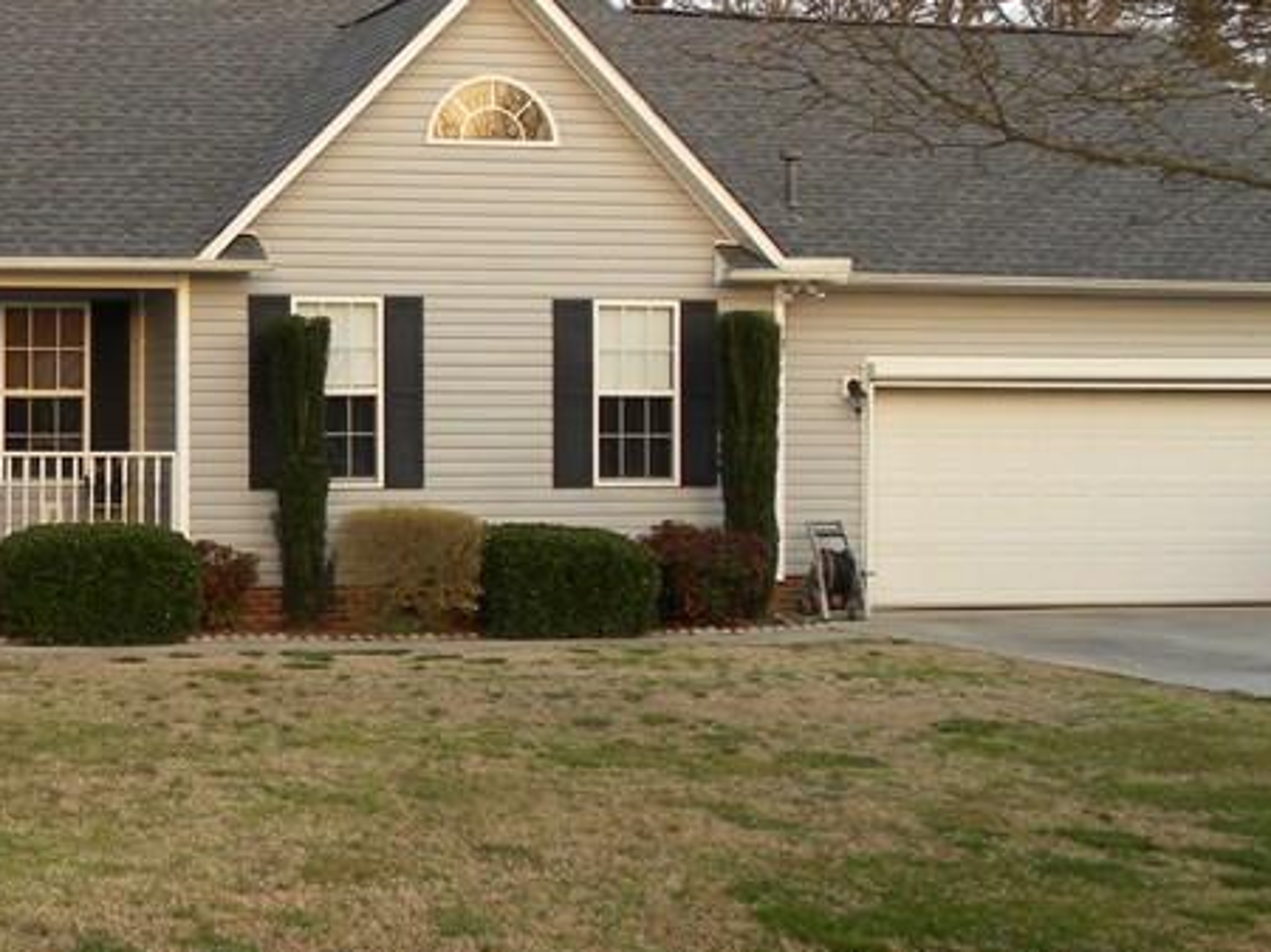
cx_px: 34
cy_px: 362
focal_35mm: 66
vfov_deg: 22.2
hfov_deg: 27.9
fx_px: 2422
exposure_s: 1/79.6
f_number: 2.8
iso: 91
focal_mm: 5.2
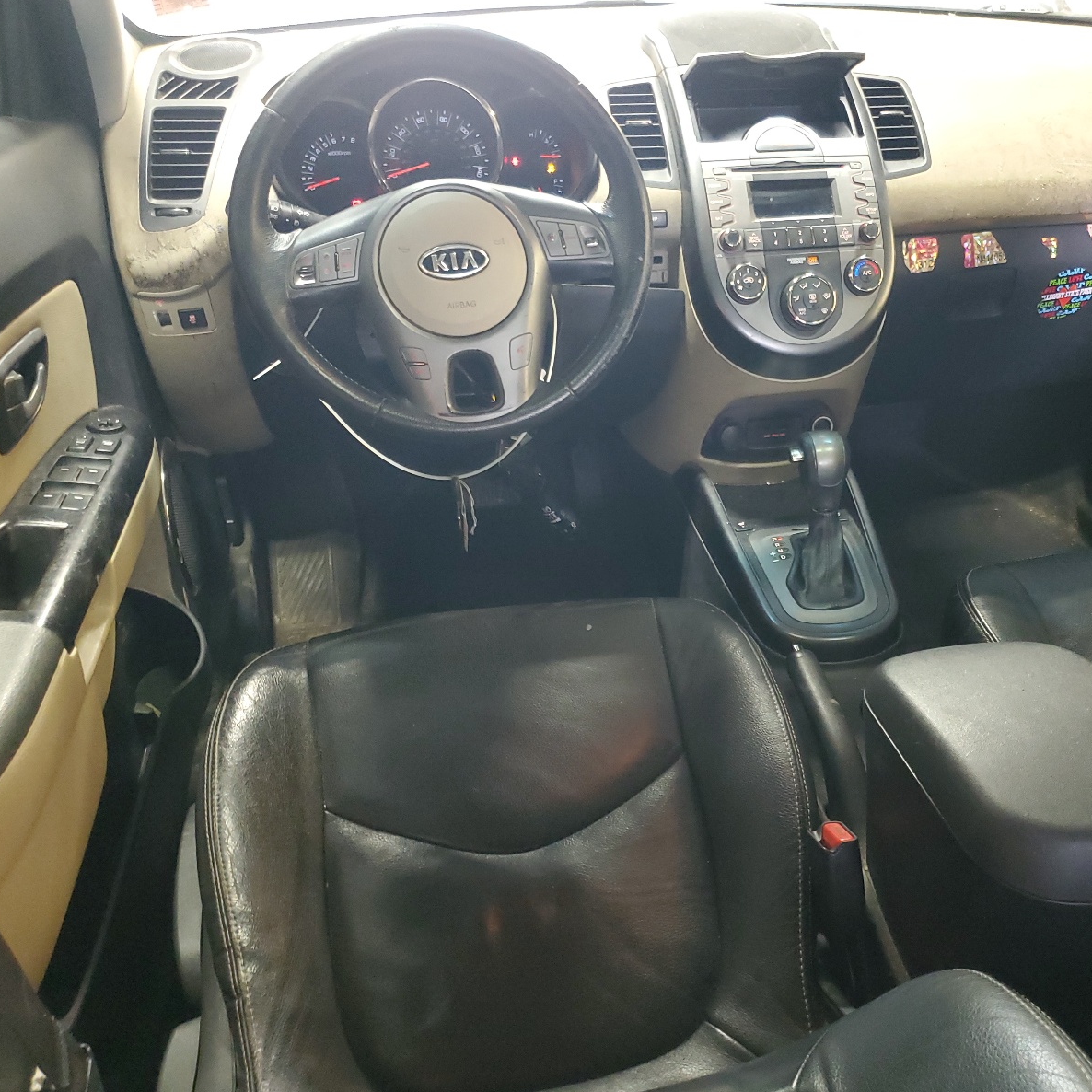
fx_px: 1106
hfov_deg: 51.7
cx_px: 712
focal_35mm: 31
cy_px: 549
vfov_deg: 52.5
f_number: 1.5
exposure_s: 1/40
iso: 316
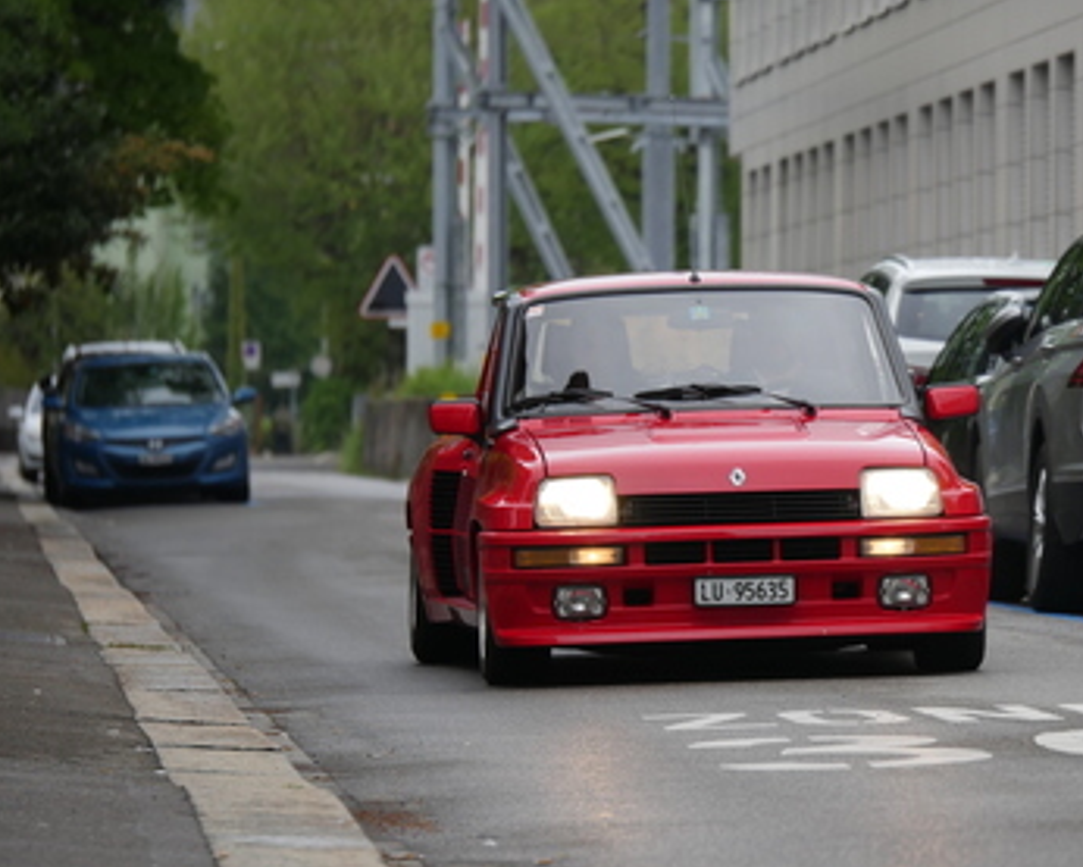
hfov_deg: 6.4
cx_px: 815
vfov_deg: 5.1
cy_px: 413
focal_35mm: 301
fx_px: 9651
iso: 320
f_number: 2.8
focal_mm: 100
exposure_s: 1/400
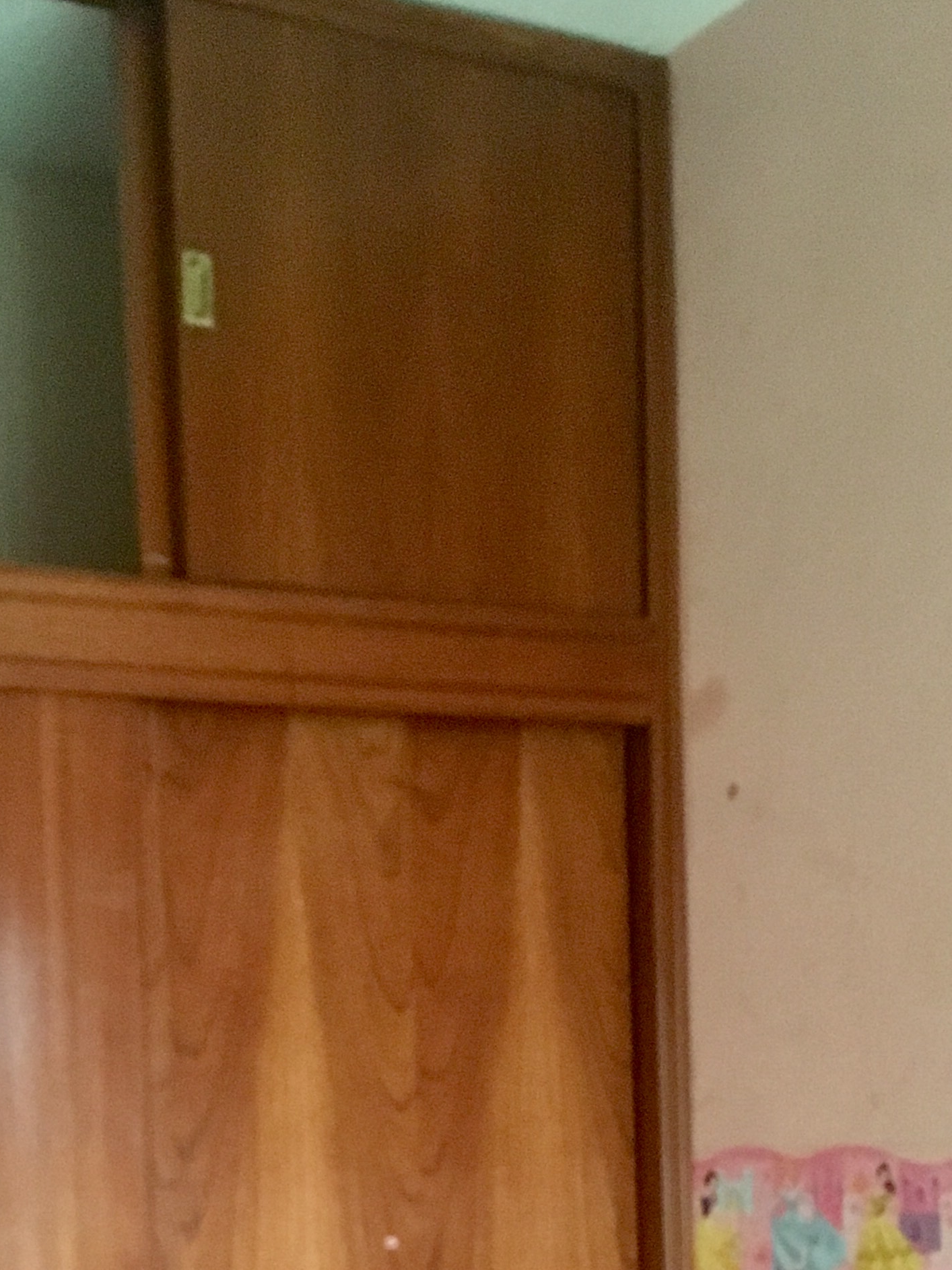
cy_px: 1303
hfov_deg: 23.5
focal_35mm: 62
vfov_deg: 29.0
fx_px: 2274
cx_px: 268
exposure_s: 1/15
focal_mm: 4.15
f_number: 2.2
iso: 320
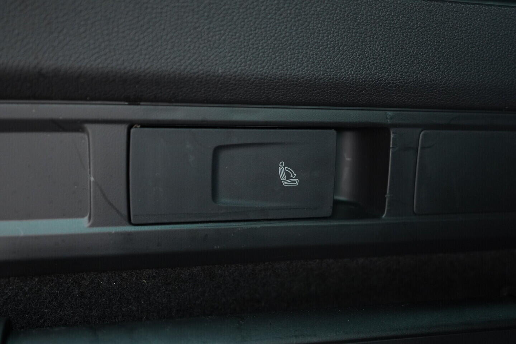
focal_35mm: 36
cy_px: 172
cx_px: 258
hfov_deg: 53.1
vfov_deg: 36.9
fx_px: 516
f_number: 2.8
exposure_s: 1/40
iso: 1000
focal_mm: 24
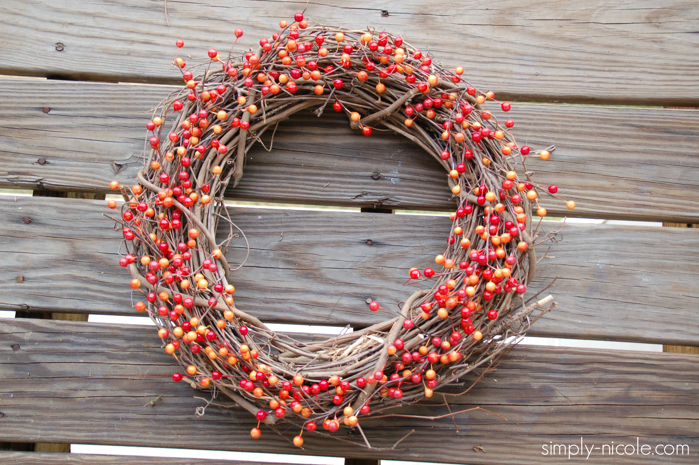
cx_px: 350
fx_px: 1018
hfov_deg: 37.9
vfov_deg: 25.7
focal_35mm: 52
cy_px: 232
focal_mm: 35
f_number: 4.5
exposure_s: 1/40
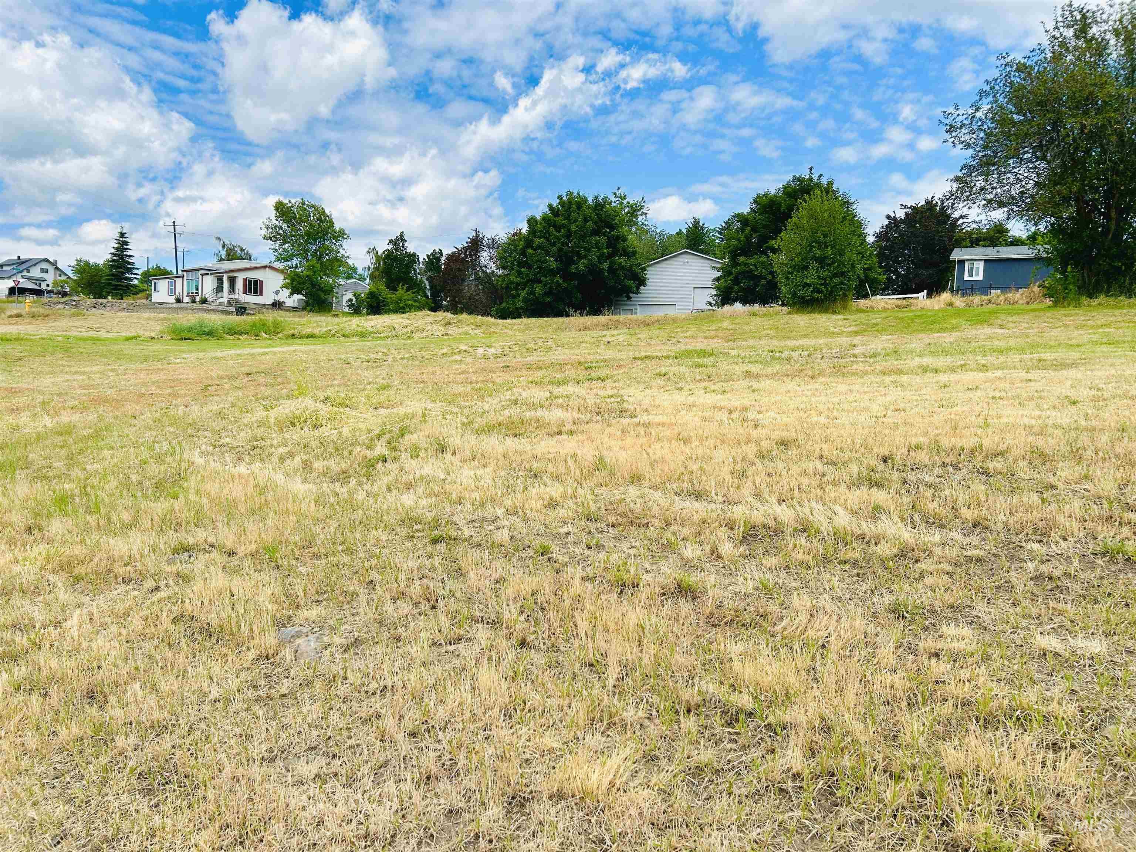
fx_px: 853
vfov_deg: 53.1
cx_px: 568
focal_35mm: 26
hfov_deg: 67.3
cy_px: 426
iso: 50
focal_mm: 5.7
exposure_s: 1/3704
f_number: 1.5
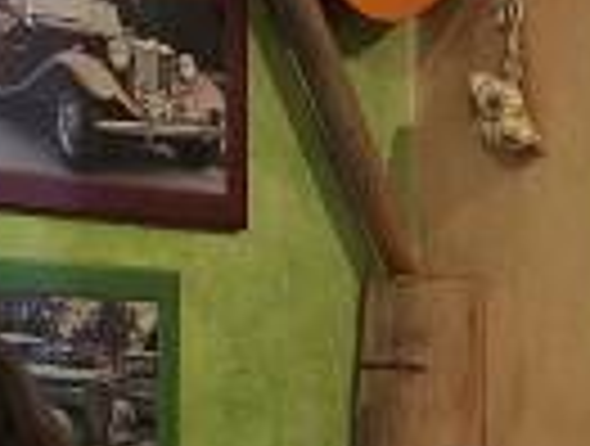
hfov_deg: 10.4
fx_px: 2393
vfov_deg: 10.6
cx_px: 1729
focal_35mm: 140
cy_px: 428
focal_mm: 5.54
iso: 800
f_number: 1.8
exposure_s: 1/50
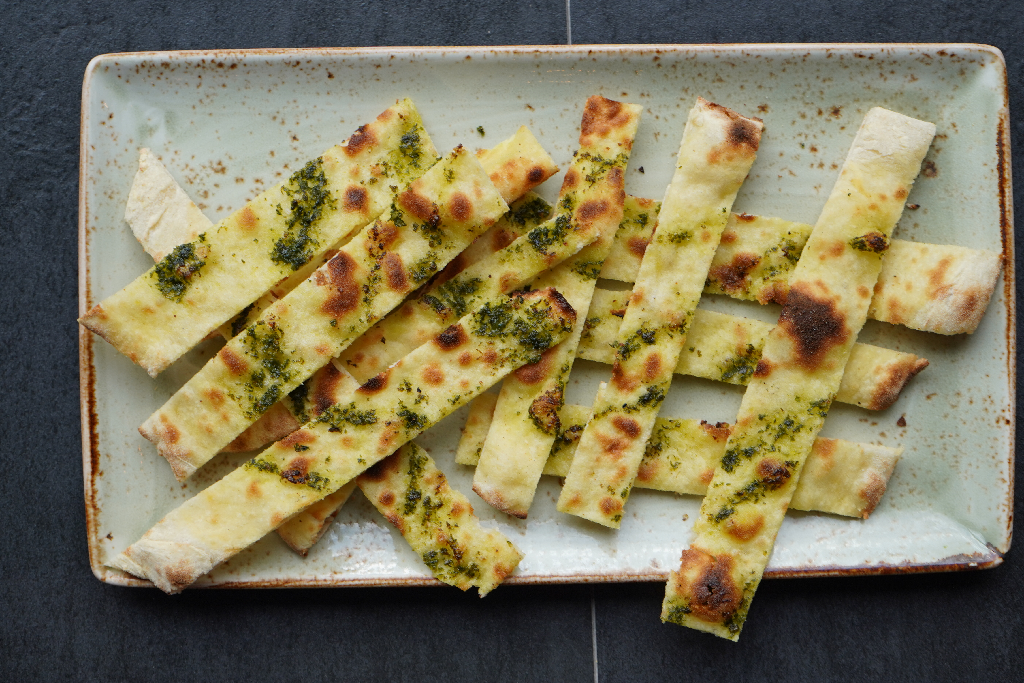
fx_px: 2133
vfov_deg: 18.2
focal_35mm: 75
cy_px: 338
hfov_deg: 27.0
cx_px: 518
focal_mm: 70
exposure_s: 1/125
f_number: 7.1
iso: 500
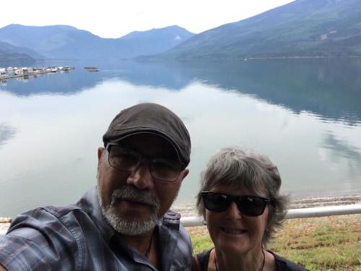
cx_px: 180
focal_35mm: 31
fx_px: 323
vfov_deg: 45.4
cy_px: 136
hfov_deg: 58.4
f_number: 2.2
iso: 32
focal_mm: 2.65
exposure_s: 1/720
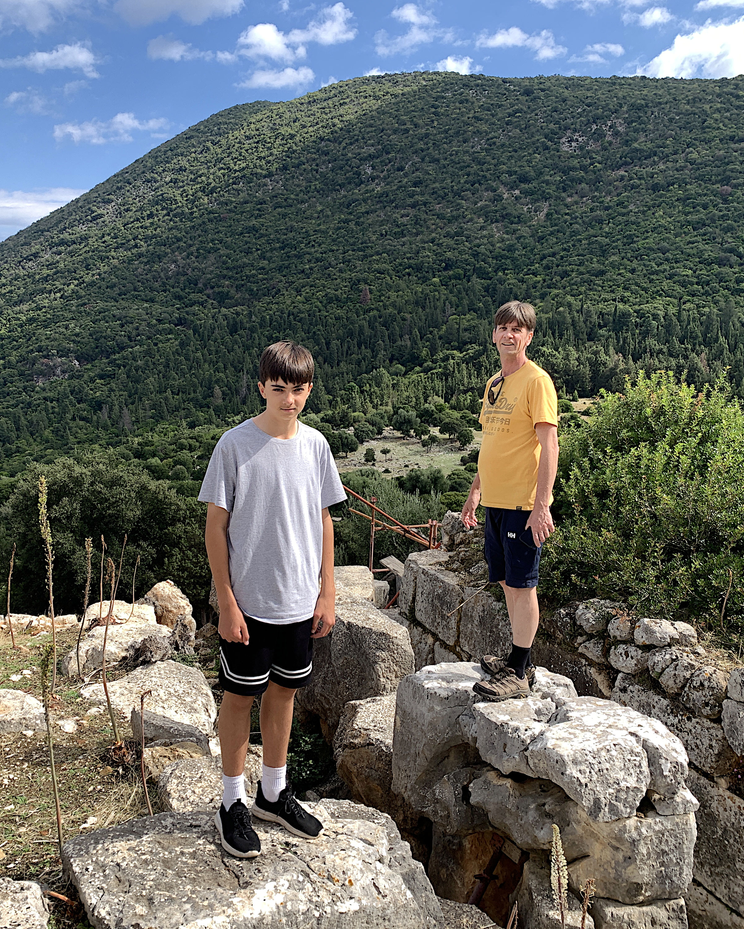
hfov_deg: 43.3
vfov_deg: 52.8
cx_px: 334
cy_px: 466
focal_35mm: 34
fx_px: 936
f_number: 1.8
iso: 25
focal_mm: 4.25
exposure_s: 1/1282
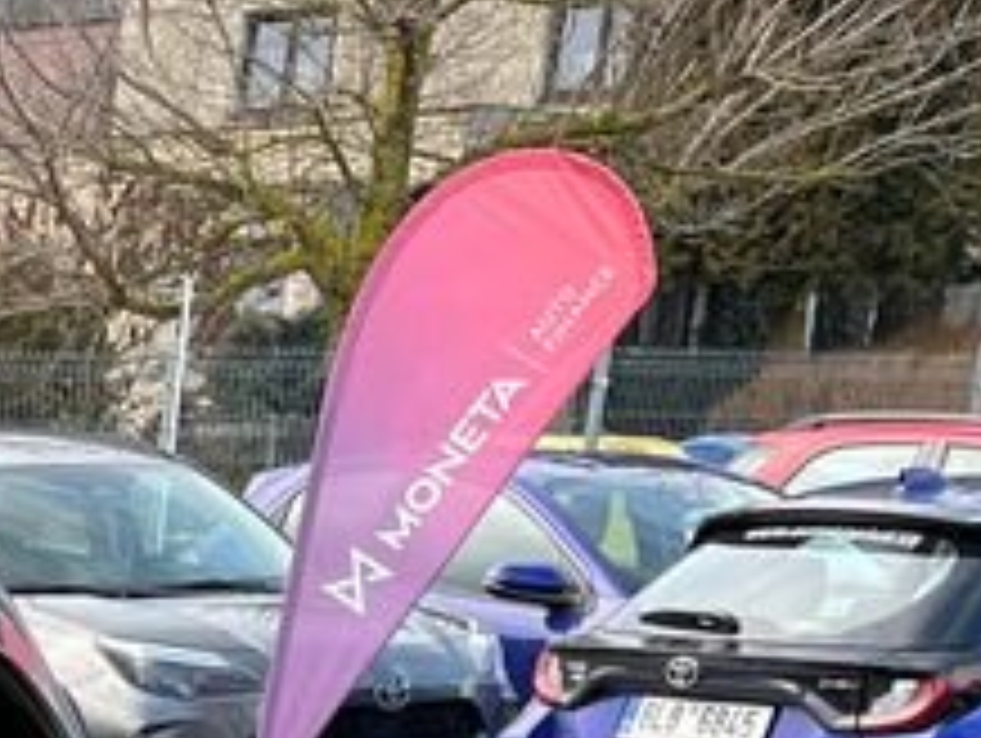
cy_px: 1606
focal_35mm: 122
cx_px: -994
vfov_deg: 10.8
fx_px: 3461
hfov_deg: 13.7
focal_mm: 5.1
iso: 50
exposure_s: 1/339
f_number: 1.6
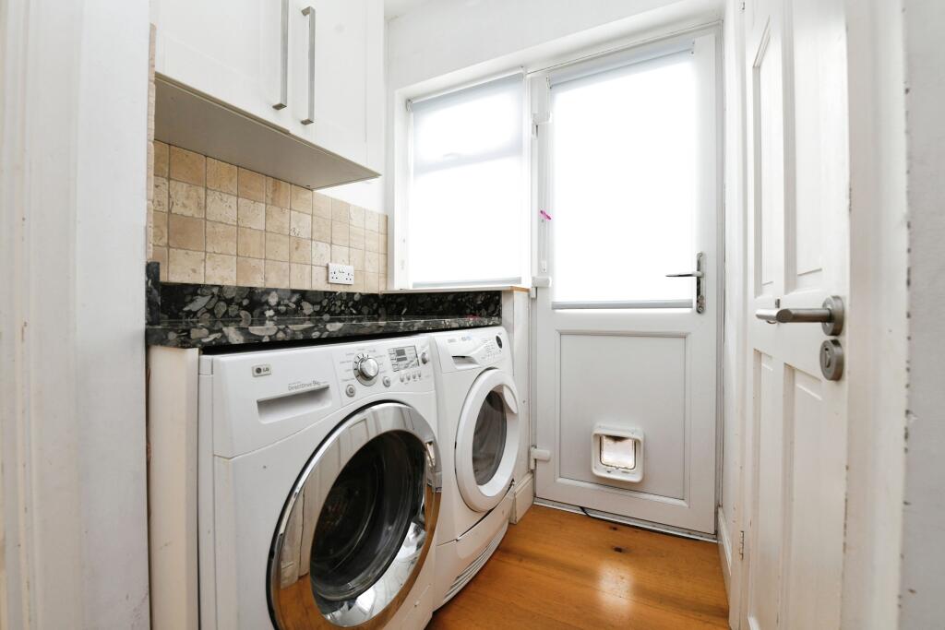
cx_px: 472
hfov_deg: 100.4
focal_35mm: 15
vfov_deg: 77.3
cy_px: 315
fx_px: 394
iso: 800
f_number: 8
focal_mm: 15
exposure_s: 1/100
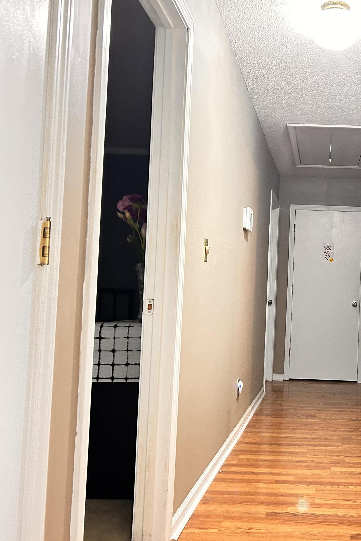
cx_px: 324
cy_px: 270
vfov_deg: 51.9
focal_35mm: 37
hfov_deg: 34.0
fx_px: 556
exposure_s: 1/30
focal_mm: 5.7
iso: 500
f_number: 1.5
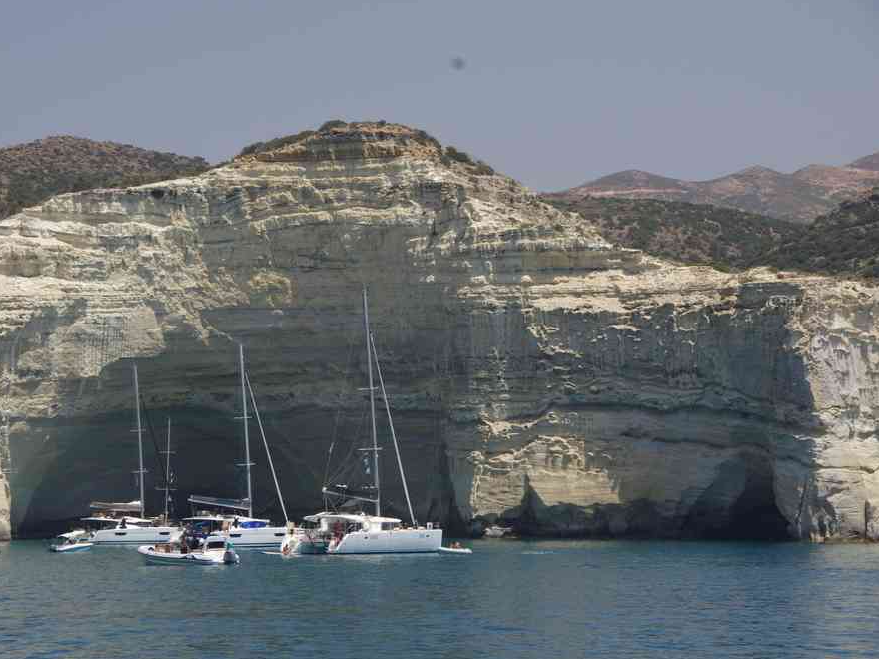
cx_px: 413
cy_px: 328
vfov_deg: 15.6
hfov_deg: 20.6
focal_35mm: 95
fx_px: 2412
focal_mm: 57.5
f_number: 11
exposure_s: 1/100
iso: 200
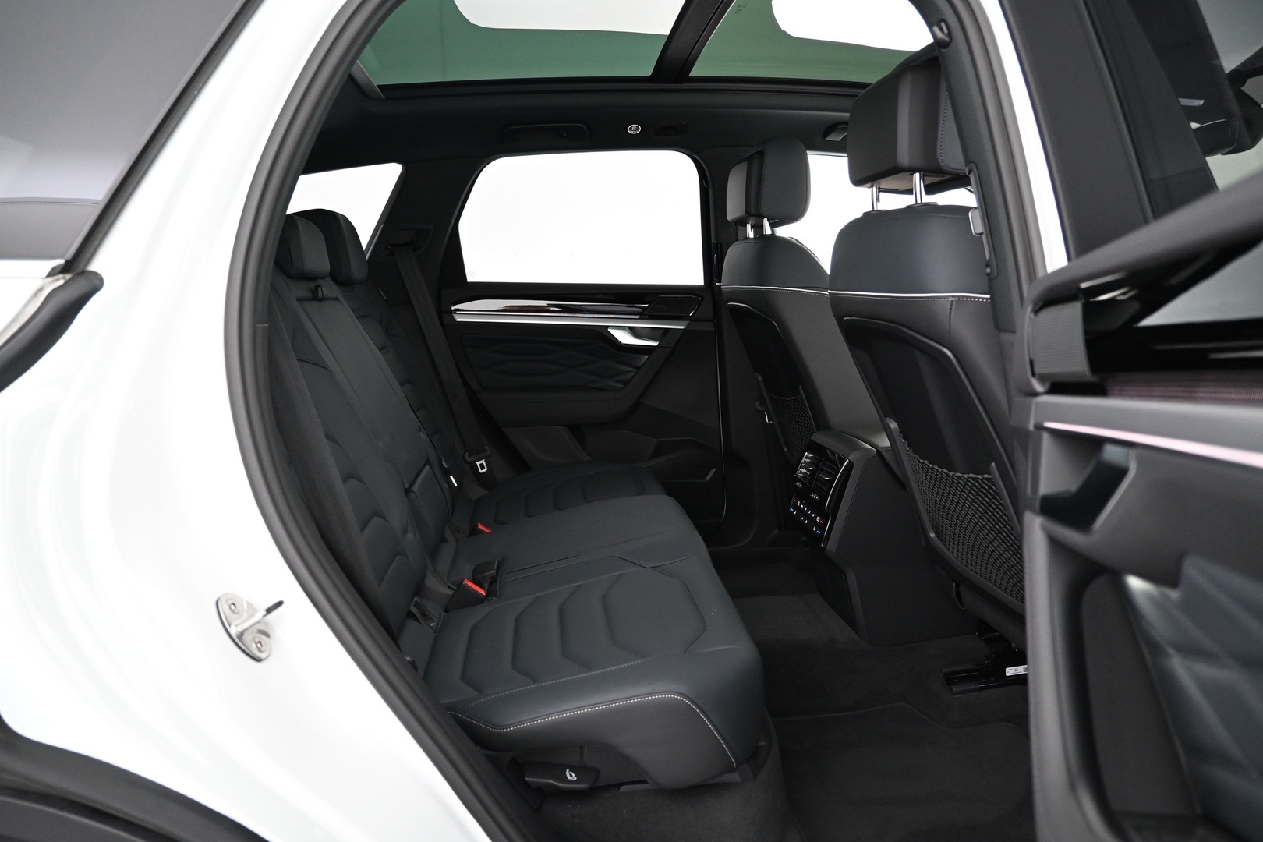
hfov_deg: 73.7
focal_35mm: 24
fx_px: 842
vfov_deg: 53.1
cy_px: 421
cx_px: 632
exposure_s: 1/20
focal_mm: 16
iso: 1600
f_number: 3.5
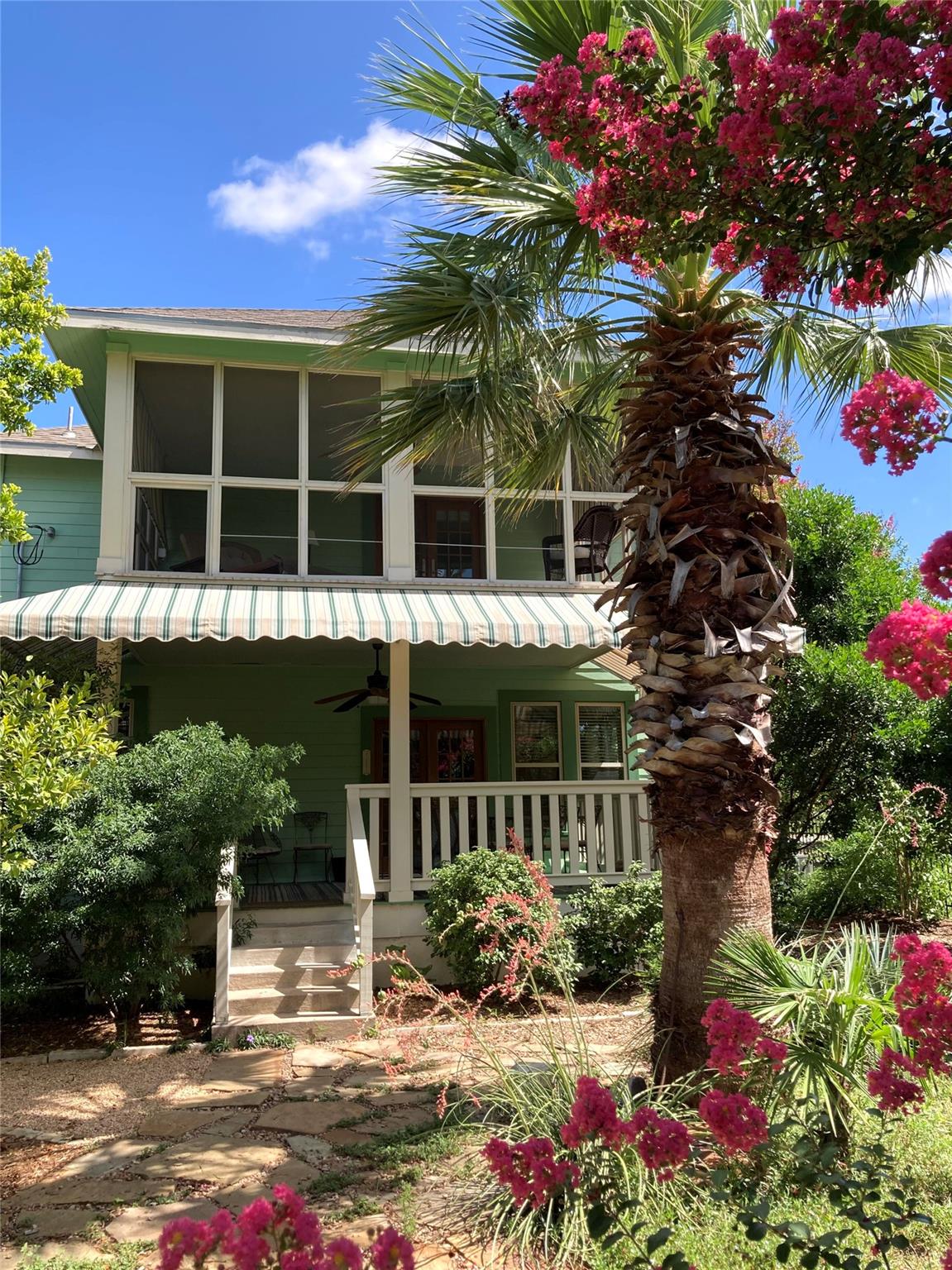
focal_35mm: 28
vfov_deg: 63.5
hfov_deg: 49.7
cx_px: 476
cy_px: 635
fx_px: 1027
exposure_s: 1/706
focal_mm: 3.99
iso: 20
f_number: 1.8
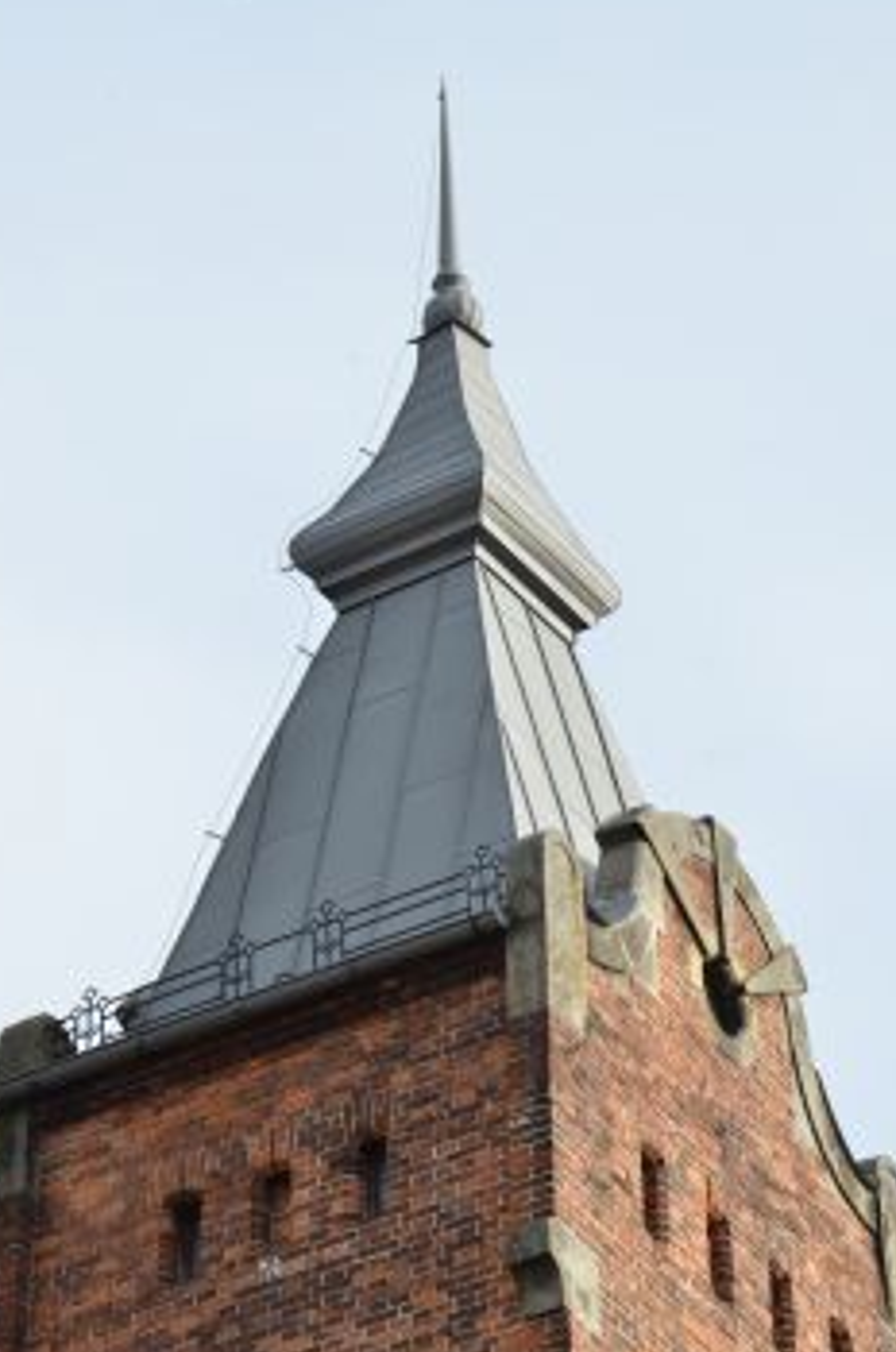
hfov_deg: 10.6
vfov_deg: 16.0
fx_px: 4819
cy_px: 718
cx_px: 454
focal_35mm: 129
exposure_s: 1/125
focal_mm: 75
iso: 320
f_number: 13
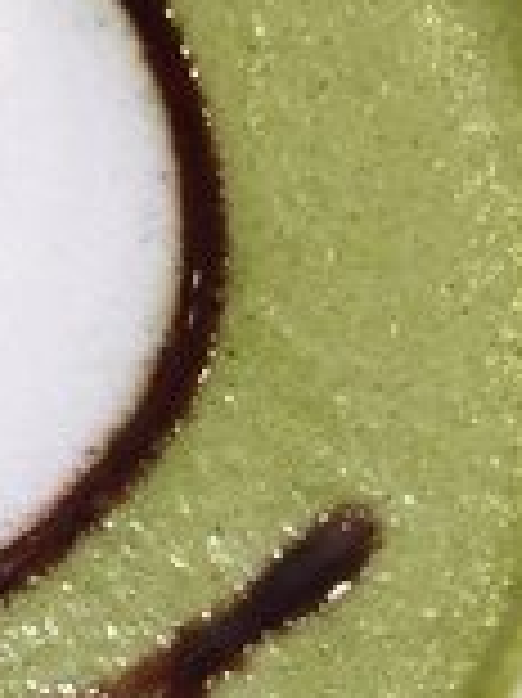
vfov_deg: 13.2
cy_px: 243
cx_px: -176
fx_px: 3020
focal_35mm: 150
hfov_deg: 9.7
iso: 32
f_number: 2.2
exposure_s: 1/30
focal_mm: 4.15
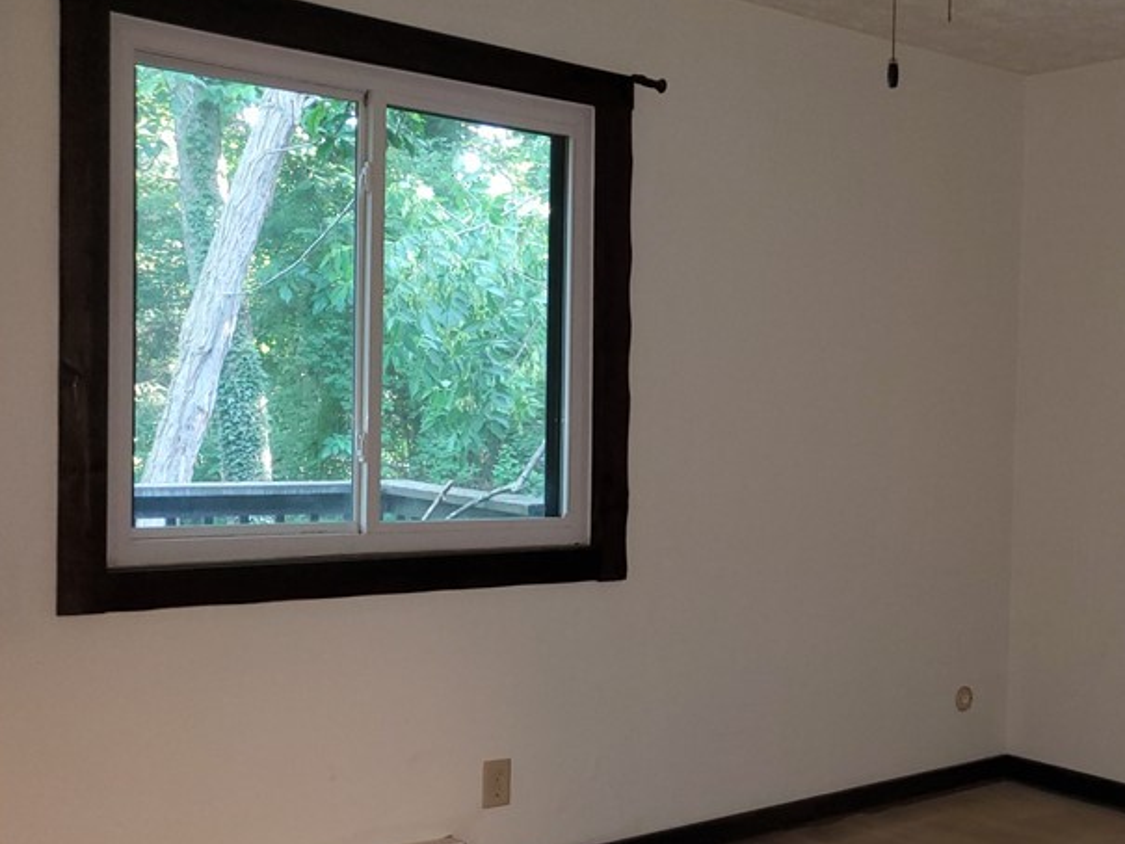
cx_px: 937
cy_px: 476
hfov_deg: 40.7
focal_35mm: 44
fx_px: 1430
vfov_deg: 32.8
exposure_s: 1/18
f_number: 1.5
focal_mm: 4.3
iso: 125
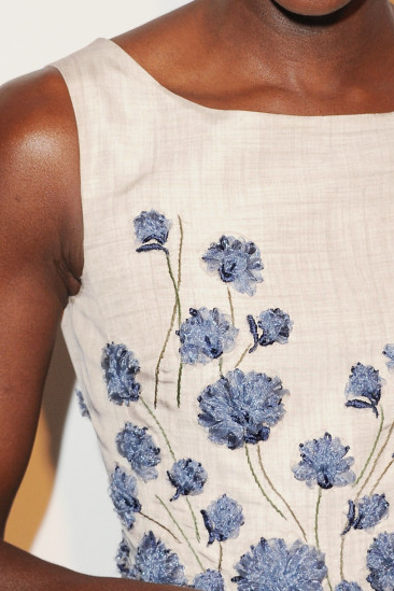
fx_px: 2626
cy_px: 171
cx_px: 318
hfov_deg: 8.6
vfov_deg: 12.8
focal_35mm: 160
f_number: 7.1
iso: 1000
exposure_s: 1/200
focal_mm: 65
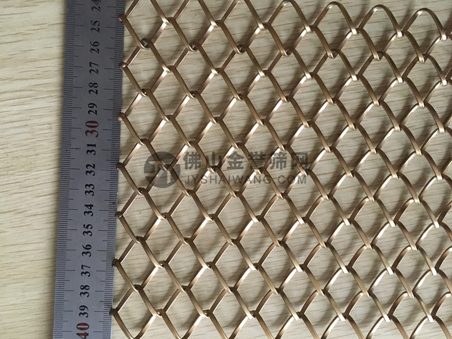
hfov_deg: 61.7
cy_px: 170
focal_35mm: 29
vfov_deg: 48.2
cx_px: 226
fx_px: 379
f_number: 2.2
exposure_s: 1/25
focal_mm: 4.15
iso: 200
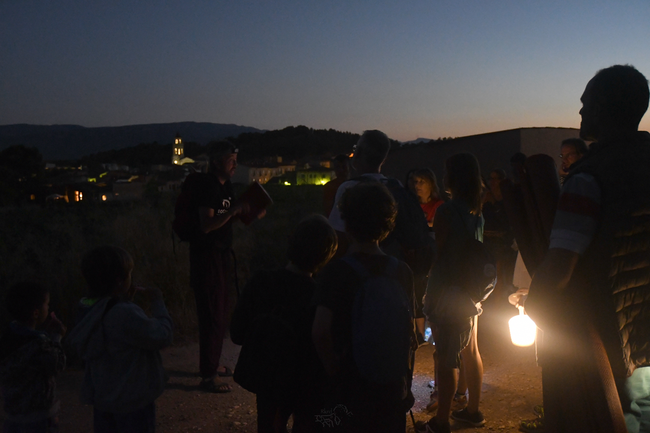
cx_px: 325
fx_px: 668
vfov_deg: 35.9
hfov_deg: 51.9
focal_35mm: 37
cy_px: 216
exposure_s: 1/25
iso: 6400
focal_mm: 25
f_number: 3.8
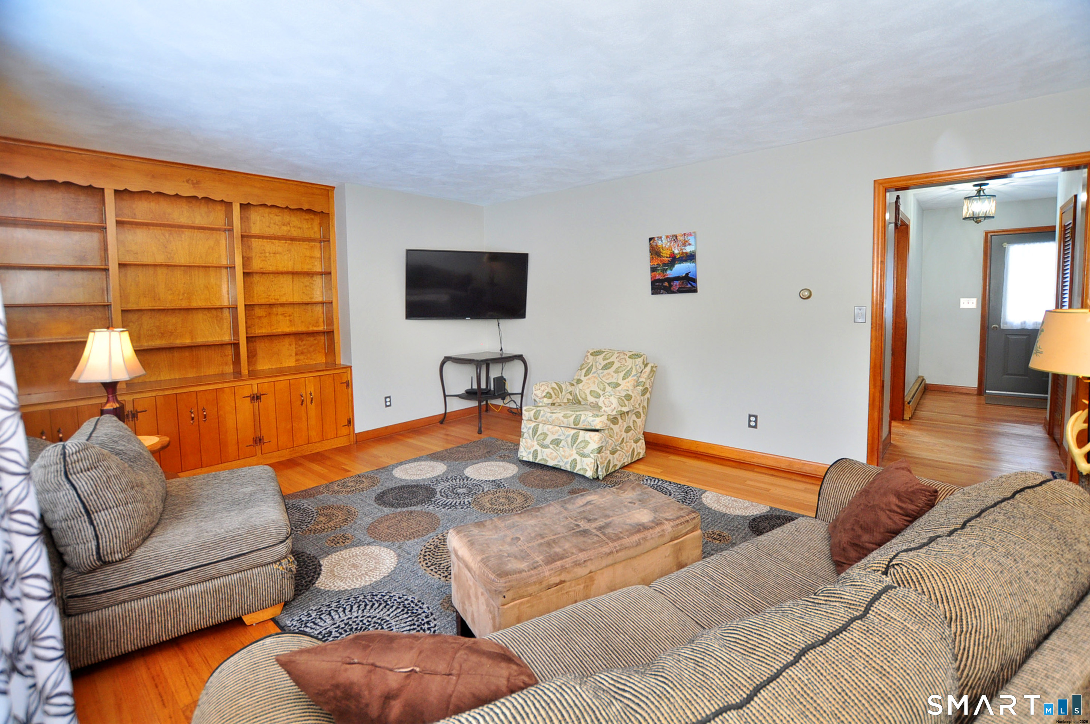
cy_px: 362
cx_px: 545
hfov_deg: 100.5
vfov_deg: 77.2
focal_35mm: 15
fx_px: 454
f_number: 4
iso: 400
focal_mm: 10
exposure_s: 1/50
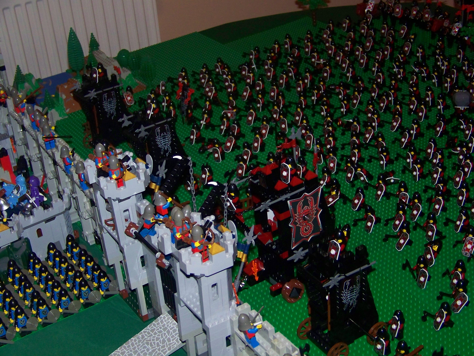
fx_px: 849
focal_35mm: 62
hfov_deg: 31.2
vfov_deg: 23.7
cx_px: 237
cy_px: 178
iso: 200
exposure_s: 1/30
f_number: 3.2
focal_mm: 10.5
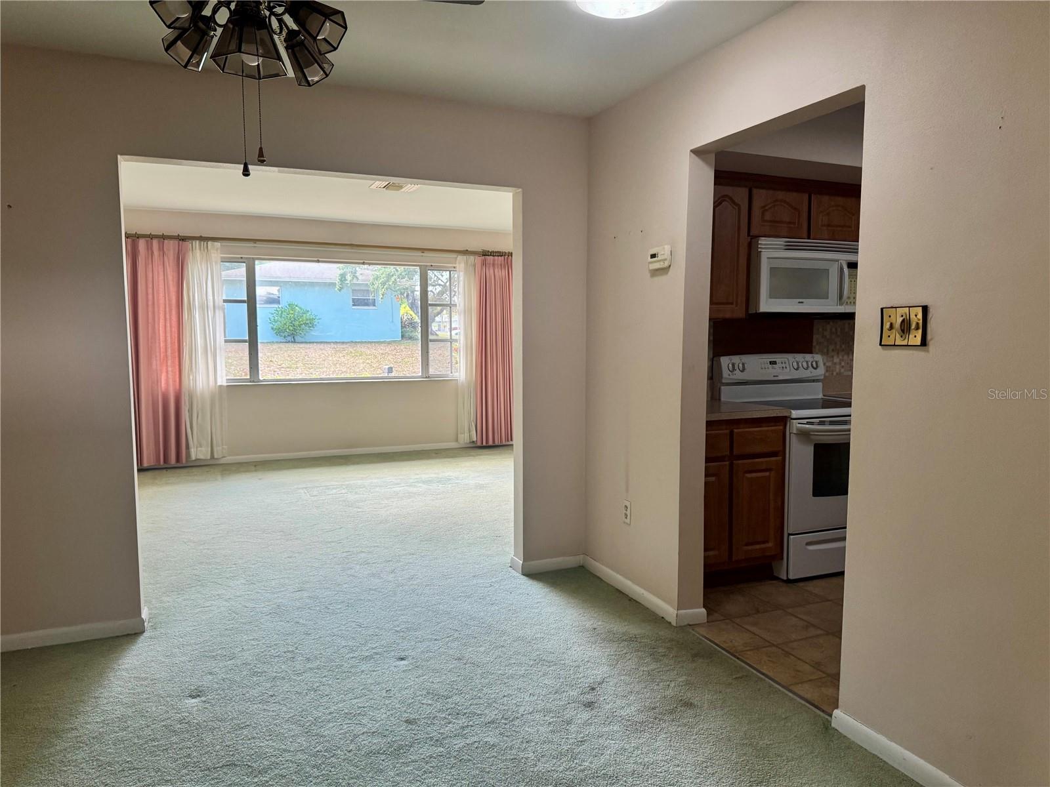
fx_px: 728
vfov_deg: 56.8
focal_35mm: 24
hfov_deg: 71.6
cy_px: 394
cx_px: 525
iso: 200
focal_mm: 6.76
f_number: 1.78
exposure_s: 1/85
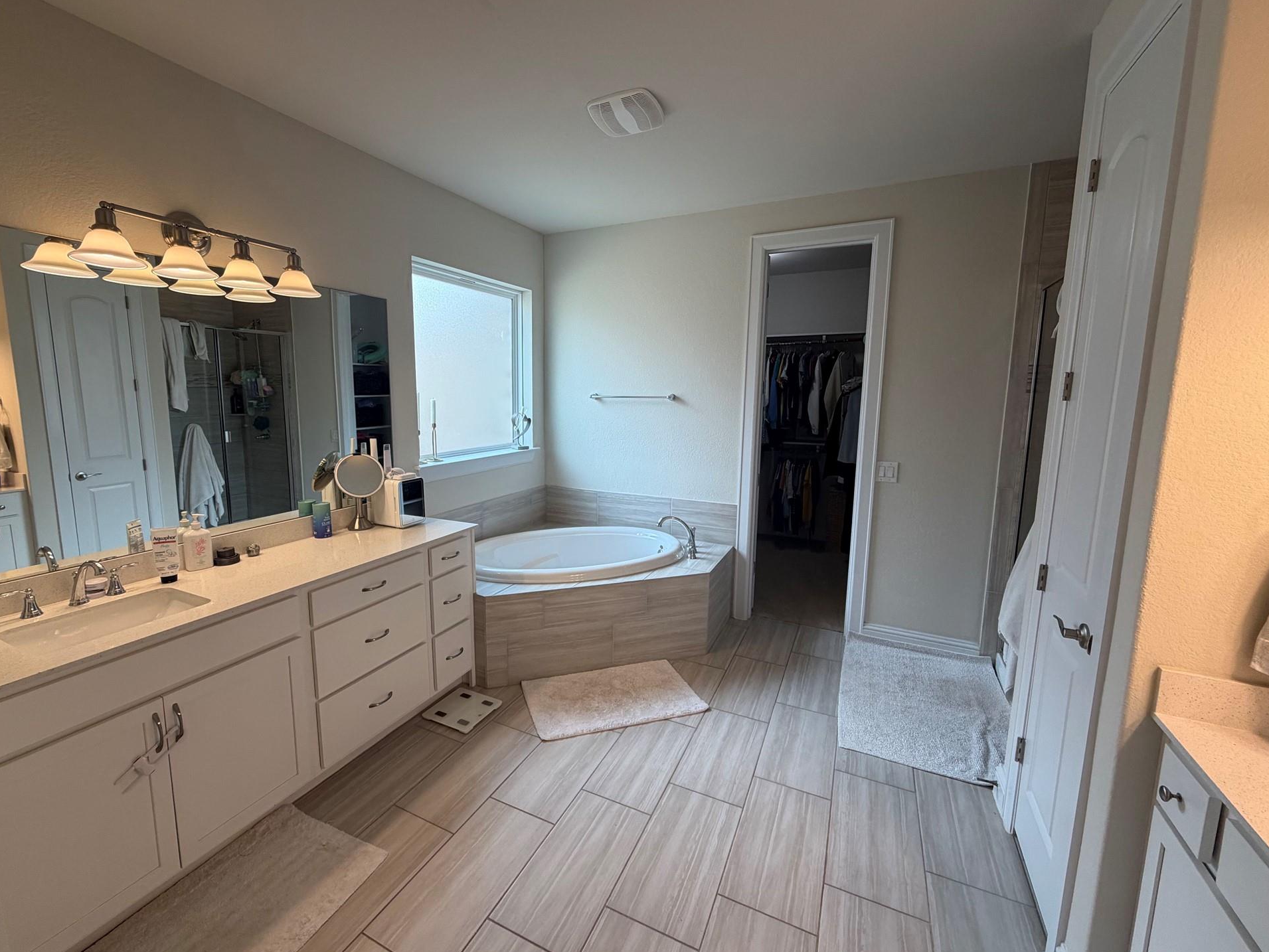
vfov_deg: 81.7
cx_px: 604
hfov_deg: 98.1
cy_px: 461
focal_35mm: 15
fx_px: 550
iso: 100
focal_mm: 2.22
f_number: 2.2
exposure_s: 1/120
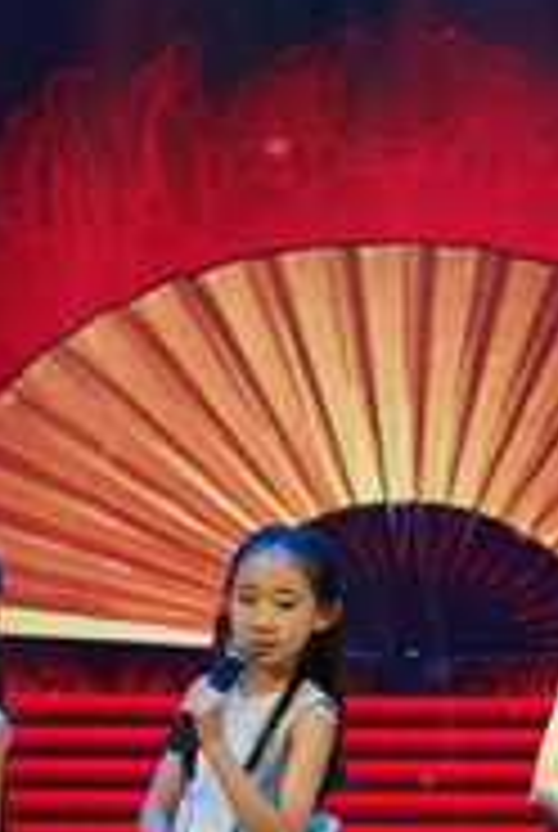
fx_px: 6300
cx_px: 544
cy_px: 657
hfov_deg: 5.1
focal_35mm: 272
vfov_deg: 7.5
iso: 800
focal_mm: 31.15
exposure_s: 1/100
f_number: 5.6
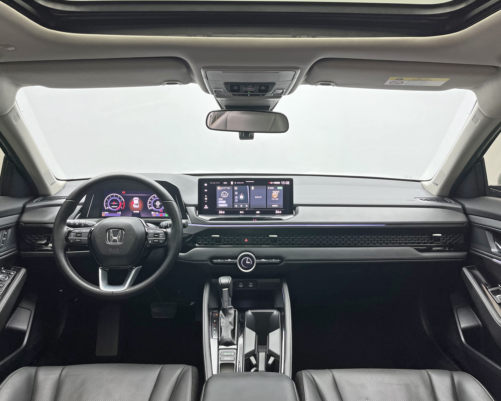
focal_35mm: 28
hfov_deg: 62.2
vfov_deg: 51.5
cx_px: 243
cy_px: 195
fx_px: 415
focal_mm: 5.1
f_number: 1.6
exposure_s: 1/75
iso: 40
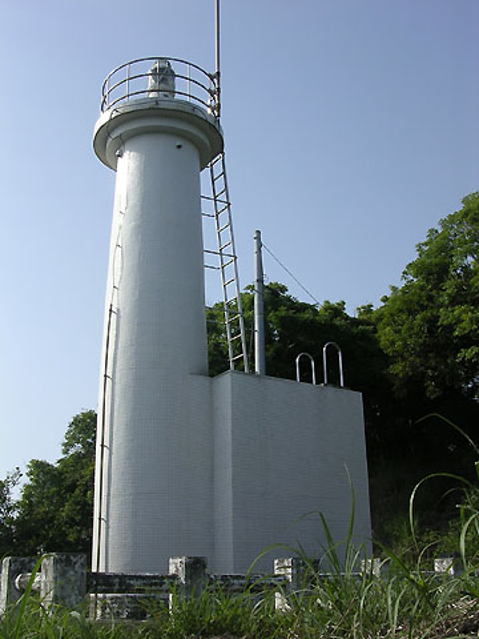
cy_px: 320
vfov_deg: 49.0
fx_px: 701
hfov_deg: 37.7
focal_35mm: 38
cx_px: 240
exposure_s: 1/356
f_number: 5.6
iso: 100
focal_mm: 5.8
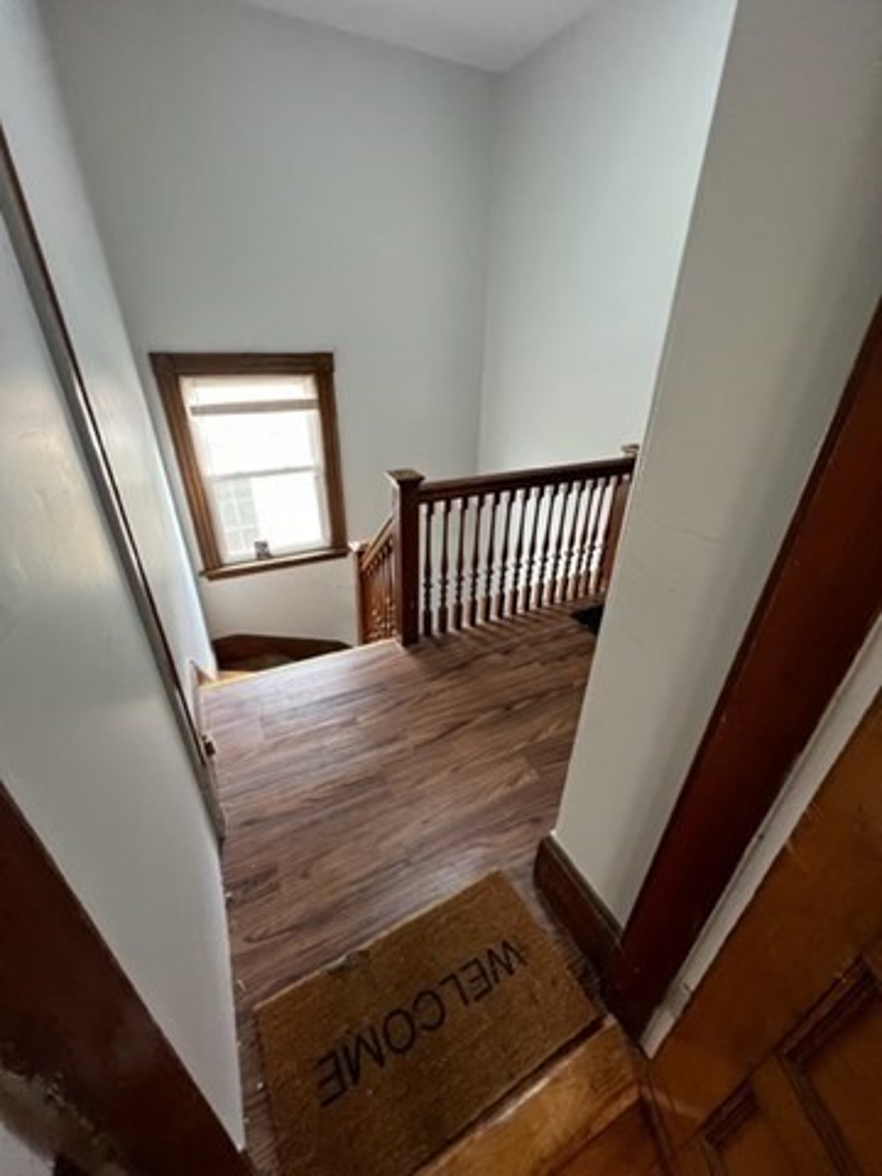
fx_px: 442
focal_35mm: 13
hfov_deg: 89.9
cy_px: 588
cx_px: 441
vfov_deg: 106.2
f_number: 1.8
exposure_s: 1/60
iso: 400
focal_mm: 1.57
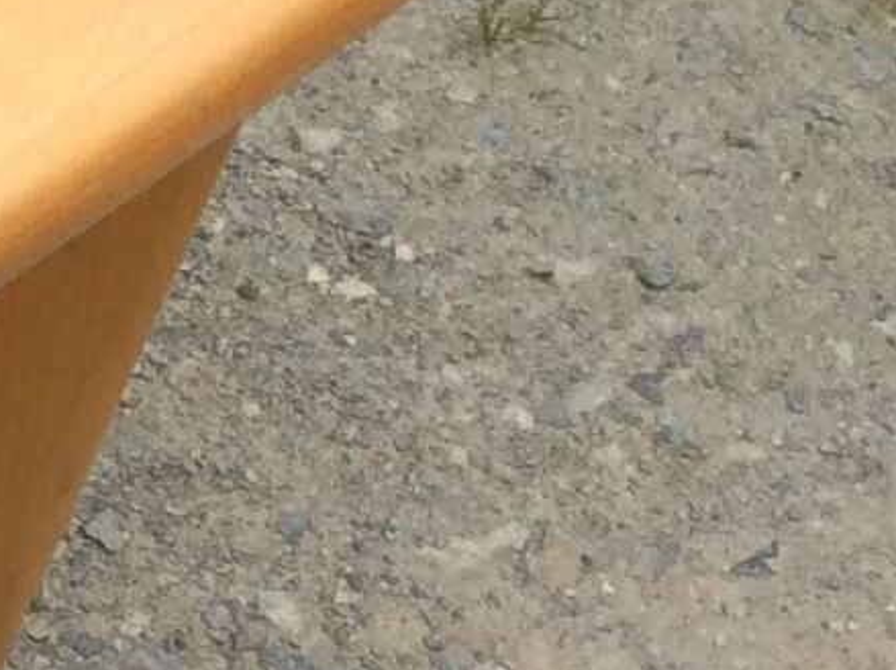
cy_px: -8
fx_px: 4885
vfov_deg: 7.8
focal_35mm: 189
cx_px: -1710
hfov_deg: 8.8
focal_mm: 3.3
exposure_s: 1/349
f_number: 2.4
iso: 32
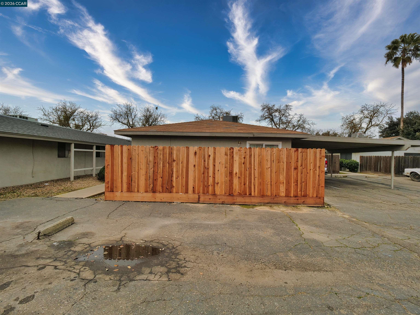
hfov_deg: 102.1
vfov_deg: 85.7
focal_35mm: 14
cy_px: 158
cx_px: 210
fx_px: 170
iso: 125
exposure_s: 1/160
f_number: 11
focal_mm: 7
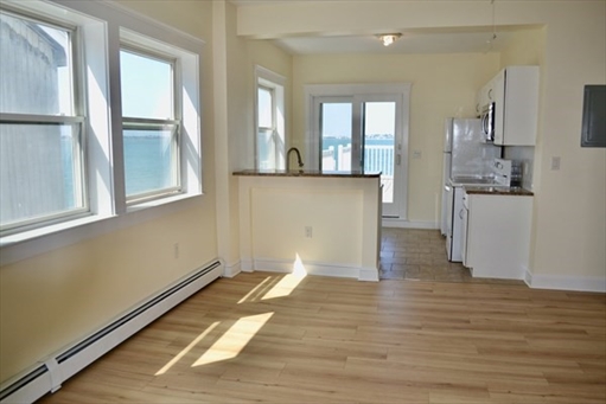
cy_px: 202
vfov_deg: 48.0
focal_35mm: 27
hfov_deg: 67.4
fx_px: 455
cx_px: 303
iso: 100
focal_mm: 18
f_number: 4
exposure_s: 1/160
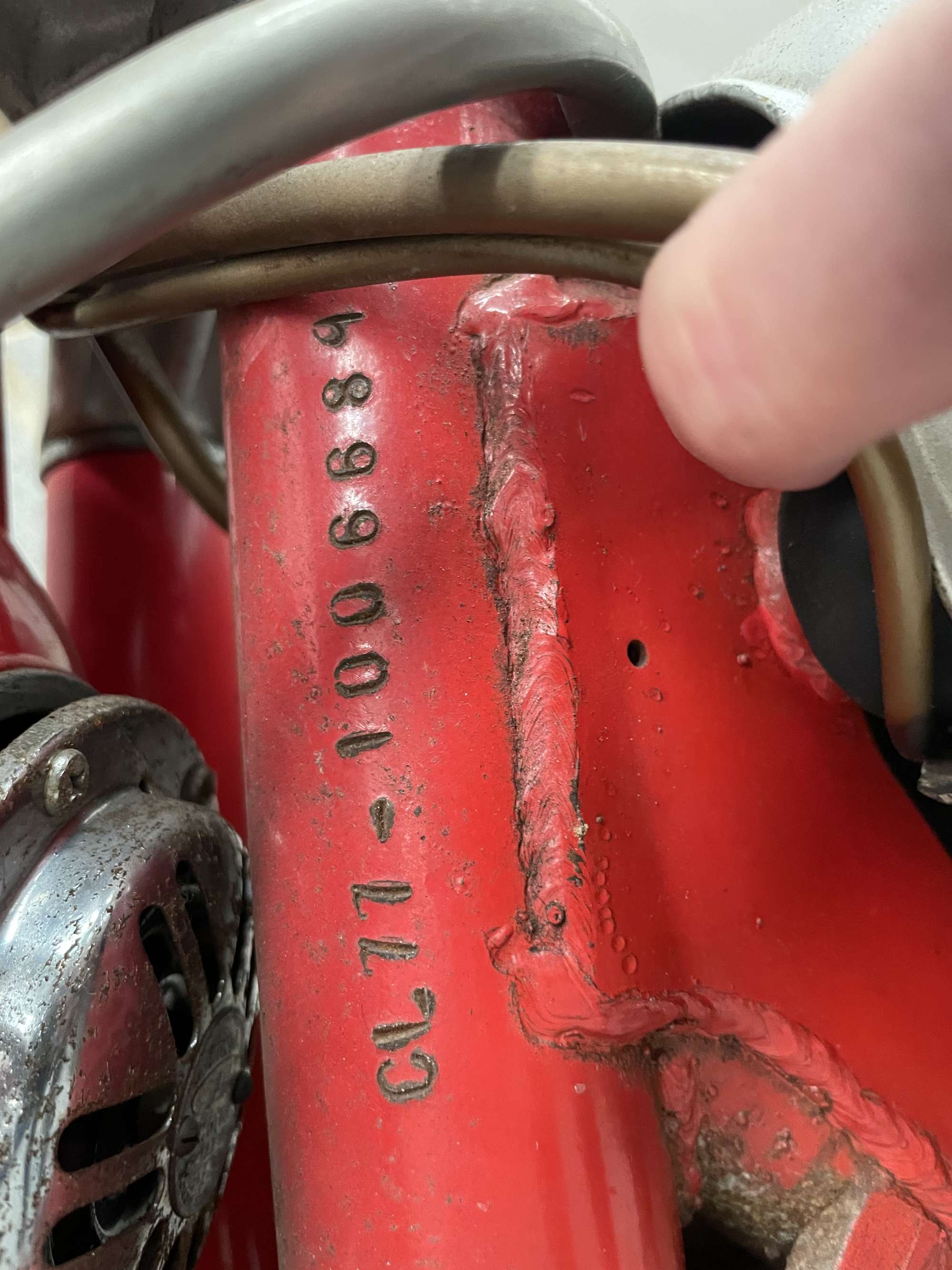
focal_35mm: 26
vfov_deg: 67.3
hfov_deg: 53.1
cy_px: 635
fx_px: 953
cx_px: 476
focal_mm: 4.2
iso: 500
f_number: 1.6
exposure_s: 1/60
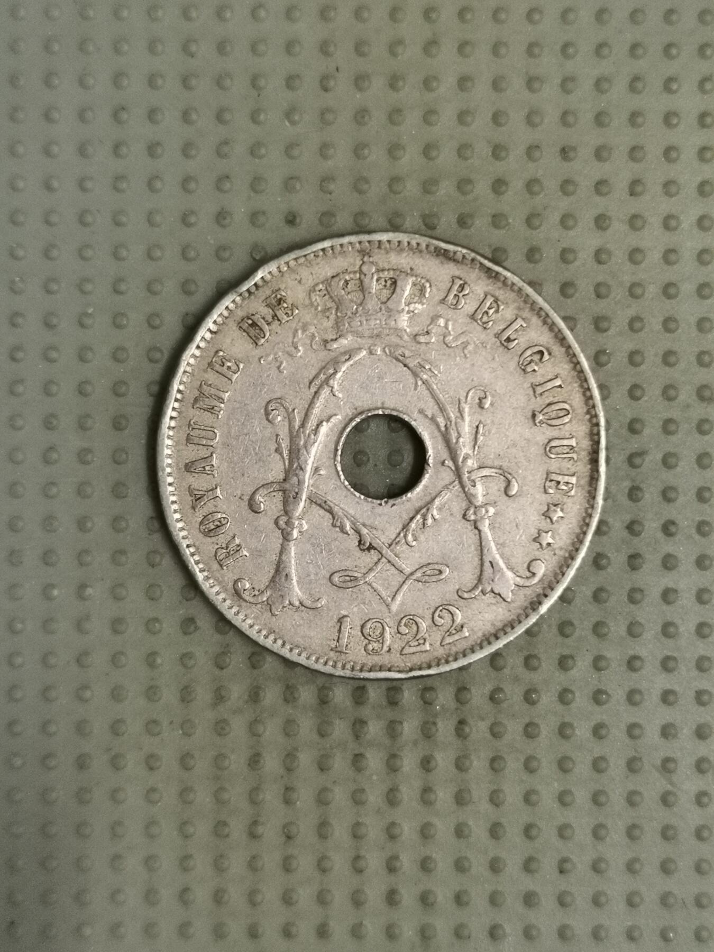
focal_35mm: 52
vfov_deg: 36.8
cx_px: 357
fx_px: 1430
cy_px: 476
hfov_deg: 28.0
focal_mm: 4.75
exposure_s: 1/25.7
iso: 400
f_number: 1.8
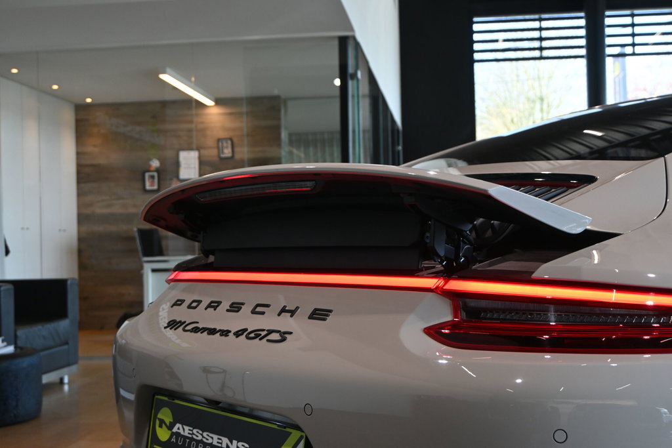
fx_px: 910
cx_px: 336
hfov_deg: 40.5
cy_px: 224
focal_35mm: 49
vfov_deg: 27.7
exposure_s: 1/200
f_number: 5
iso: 400
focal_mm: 32.5
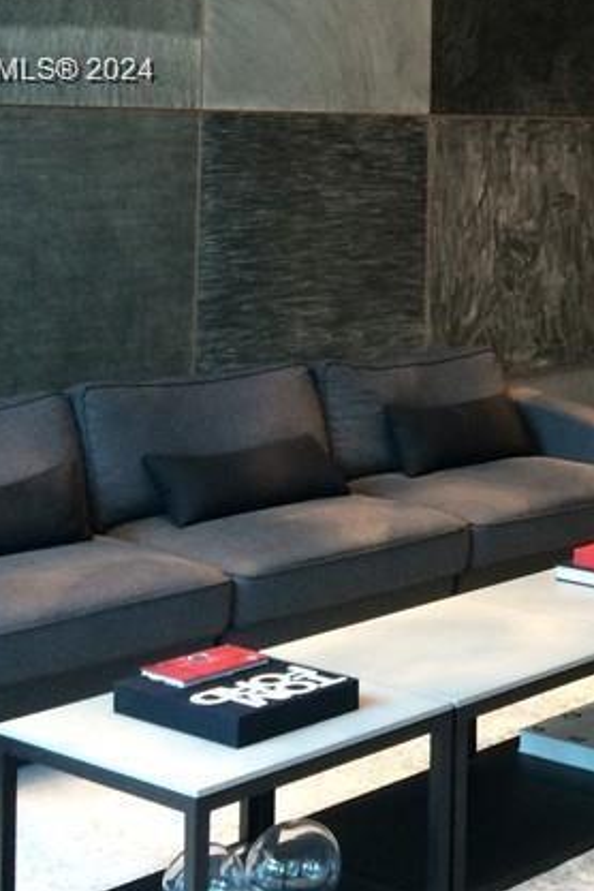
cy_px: 73
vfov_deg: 26.3
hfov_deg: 17.2
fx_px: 1831
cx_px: 803
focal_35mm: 74
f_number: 2.2
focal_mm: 4.15
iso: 125
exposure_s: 1/30
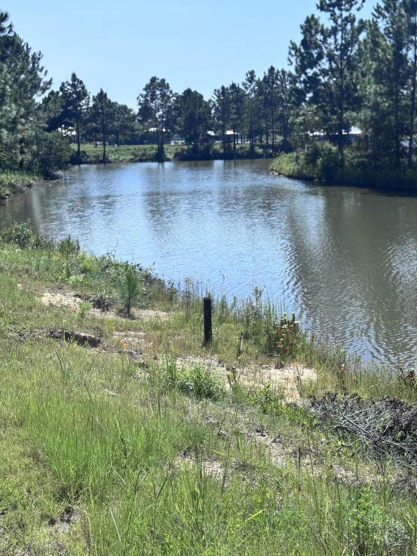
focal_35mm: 48
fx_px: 771
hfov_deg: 30.3
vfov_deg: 39.7
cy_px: 278
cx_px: 208
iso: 64
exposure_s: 1/3817
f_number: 1.78
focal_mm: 6.76
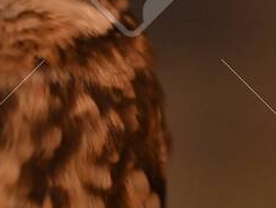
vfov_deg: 5.6
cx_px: -77
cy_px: -73
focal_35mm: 262
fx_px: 2091
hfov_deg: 7.5
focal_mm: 50
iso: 1600
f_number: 1.8
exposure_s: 1/1600
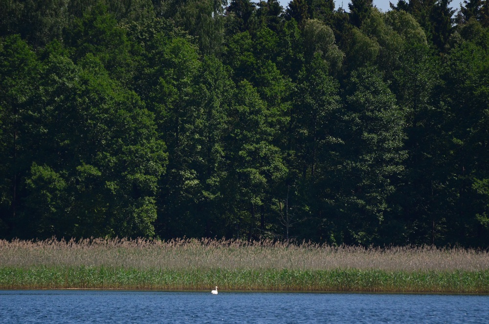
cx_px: 244
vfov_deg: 3.0
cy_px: 162
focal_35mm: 450
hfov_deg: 4.6
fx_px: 6099
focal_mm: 300
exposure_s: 1/8000
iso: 1100
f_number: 5.6
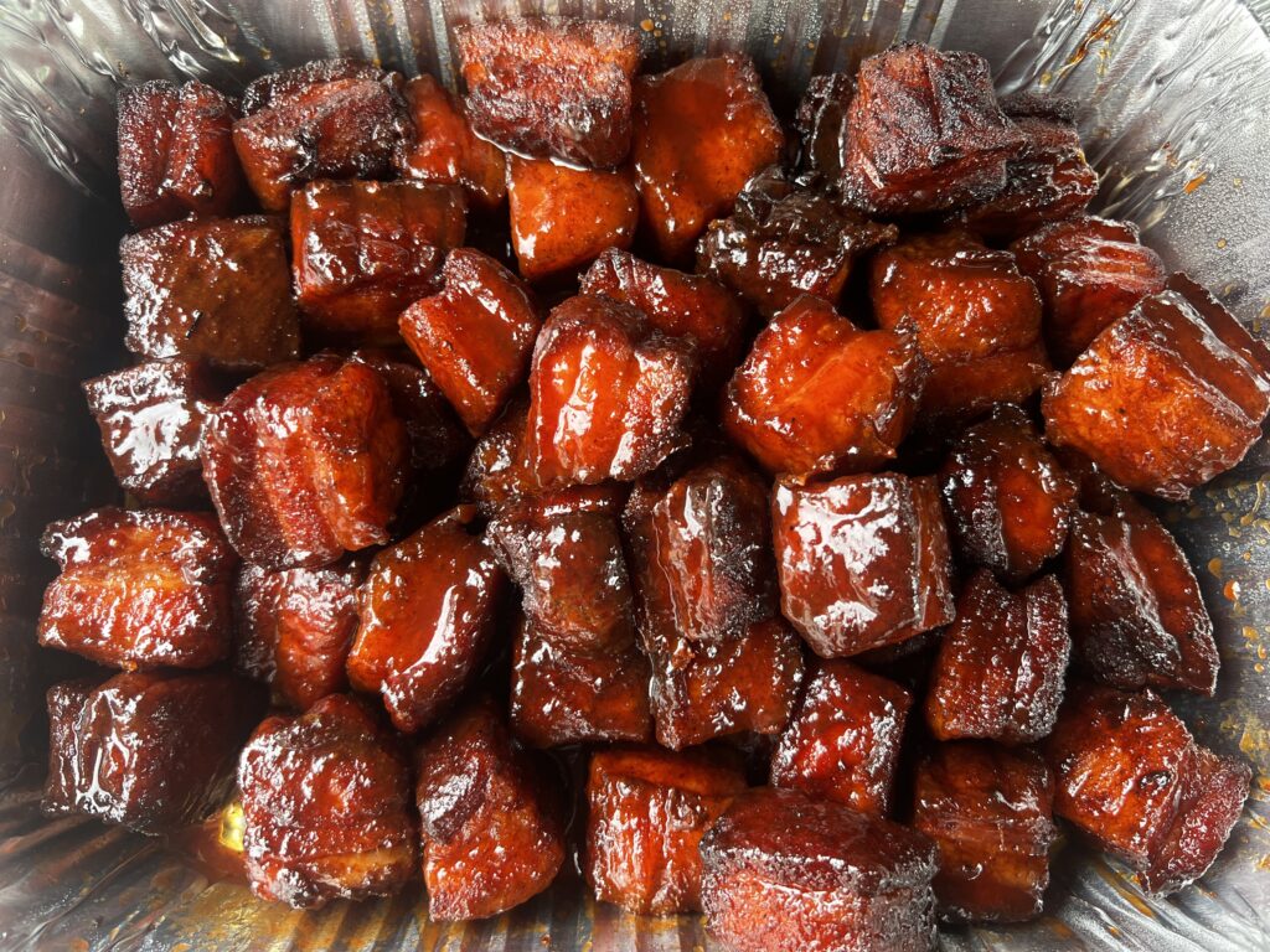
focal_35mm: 26
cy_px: 476
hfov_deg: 67.3
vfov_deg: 53.1
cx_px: 635
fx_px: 954
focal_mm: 5.7
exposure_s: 1/121
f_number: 1.5
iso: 125
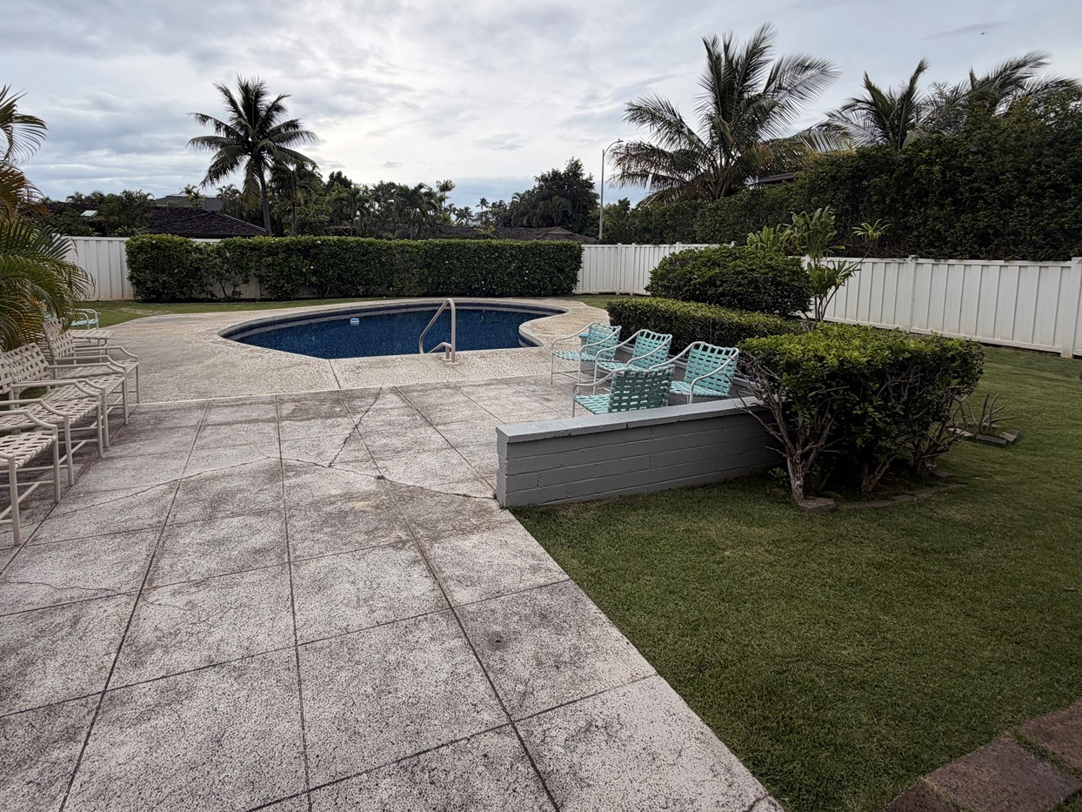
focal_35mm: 18
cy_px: 308
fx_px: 563
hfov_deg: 87.6
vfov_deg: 70.5
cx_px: 500
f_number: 2.2
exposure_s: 1/1087
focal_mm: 2.22
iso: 20
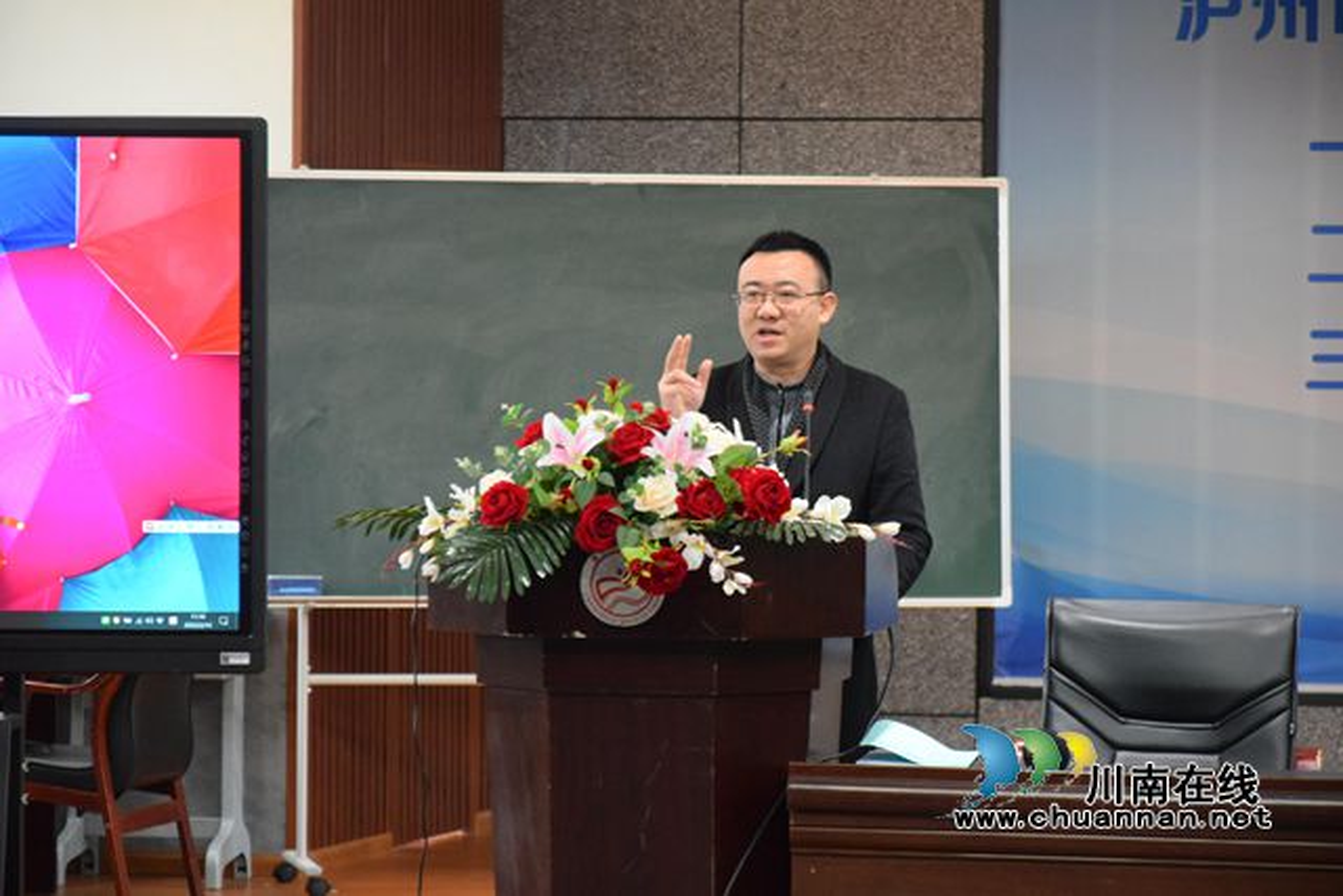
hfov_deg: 13.0
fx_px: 5877
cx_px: 672
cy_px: 448
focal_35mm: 158
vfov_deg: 8.7
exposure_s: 1/125
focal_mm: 105
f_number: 5.6
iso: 3200
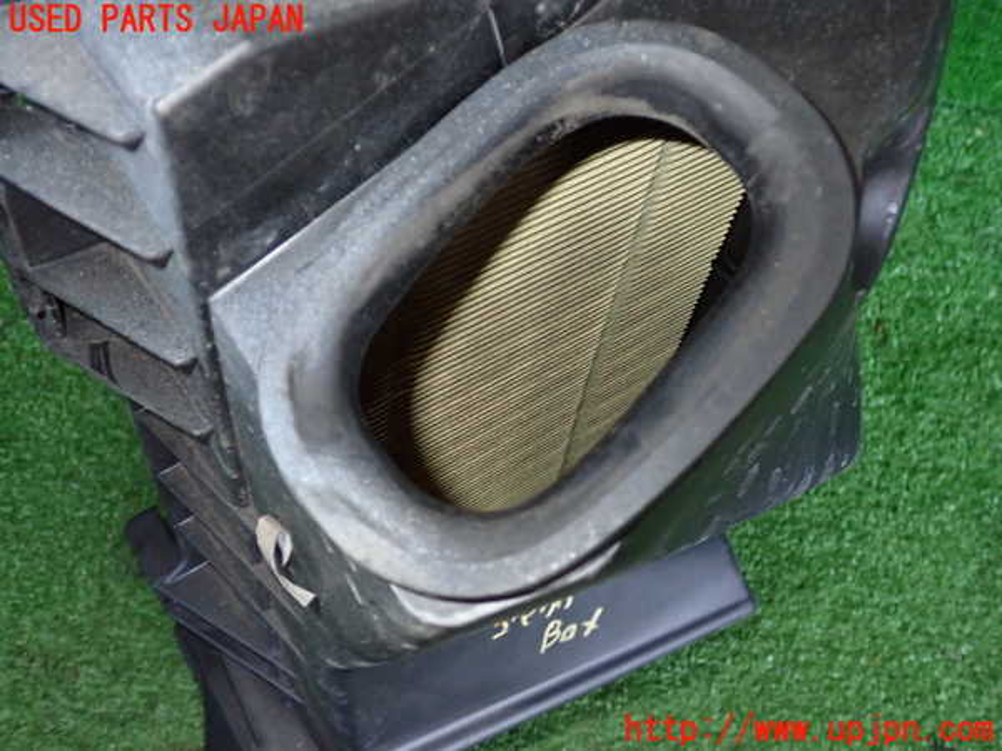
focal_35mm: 32
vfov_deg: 44.2
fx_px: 926
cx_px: 501
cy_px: 376
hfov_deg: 56.8
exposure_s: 1/30
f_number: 7.1
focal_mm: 5.79
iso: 640
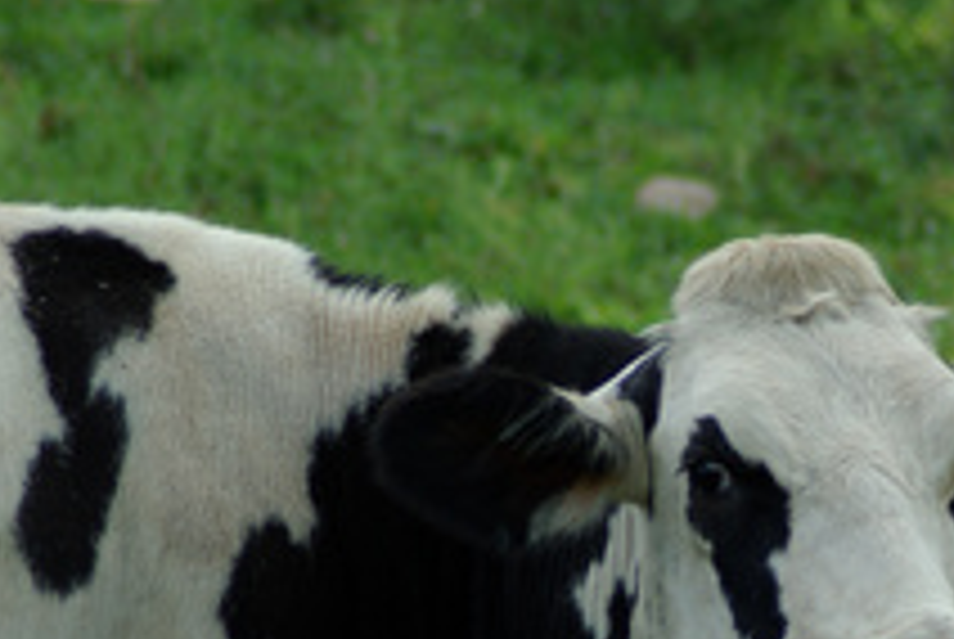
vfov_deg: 2.4
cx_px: 788
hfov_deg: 3.6
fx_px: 14993
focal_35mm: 565
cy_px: 664
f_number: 5.6
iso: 100
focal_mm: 160
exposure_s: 1/125
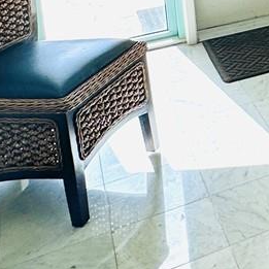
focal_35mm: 76
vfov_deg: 19.9
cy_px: -125
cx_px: 501
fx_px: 668
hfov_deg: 17.7
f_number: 2.2
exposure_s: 1/506
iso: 40
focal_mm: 2.22
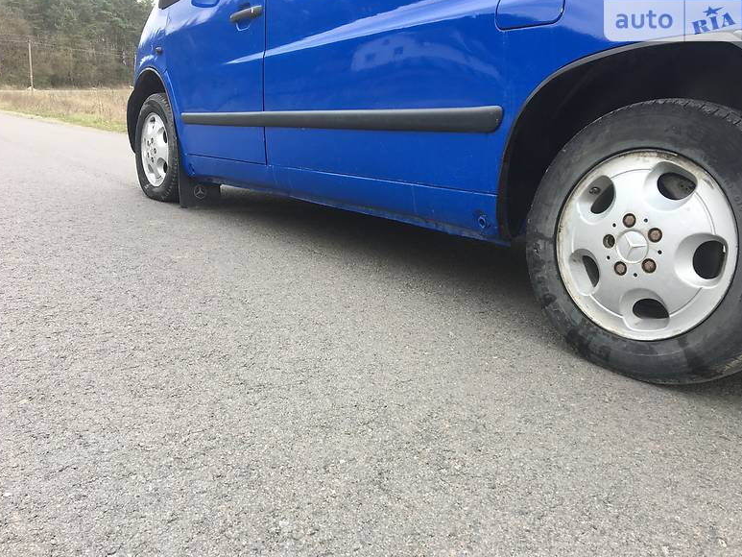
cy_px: 277
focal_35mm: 30
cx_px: 372
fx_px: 643
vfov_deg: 46.8
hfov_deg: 60.0
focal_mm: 4.2
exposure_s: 1/308
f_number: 2.2
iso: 25
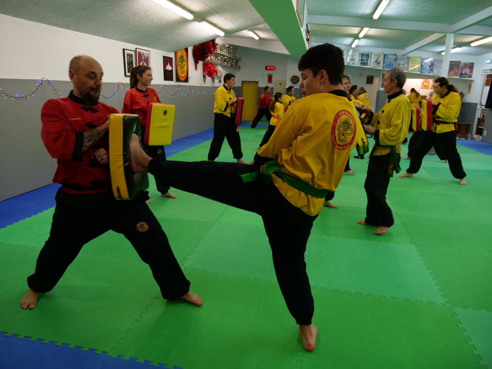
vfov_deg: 56.8
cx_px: 246
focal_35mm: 24
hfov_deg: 71.6
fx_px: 341
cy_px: 184
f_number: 2.8
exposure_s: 1/125
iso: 640
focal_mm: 12
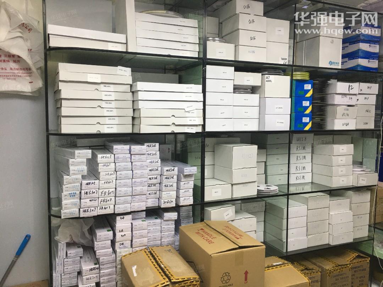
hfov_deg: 61.7
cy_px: 144
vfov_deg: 48.2
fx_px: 321
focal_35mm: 29
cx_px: 192
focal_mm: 4.15
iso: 40
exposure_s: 1/33
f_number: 2.2
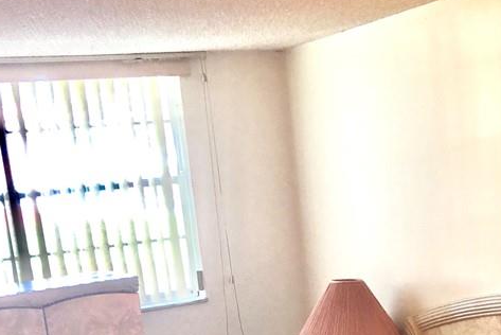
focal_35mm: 63
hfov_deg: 31.8
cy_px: 391
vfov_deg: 20.4
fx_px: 877
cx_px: 308
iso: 40
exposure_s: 1/17
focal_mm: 4
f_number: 1.8
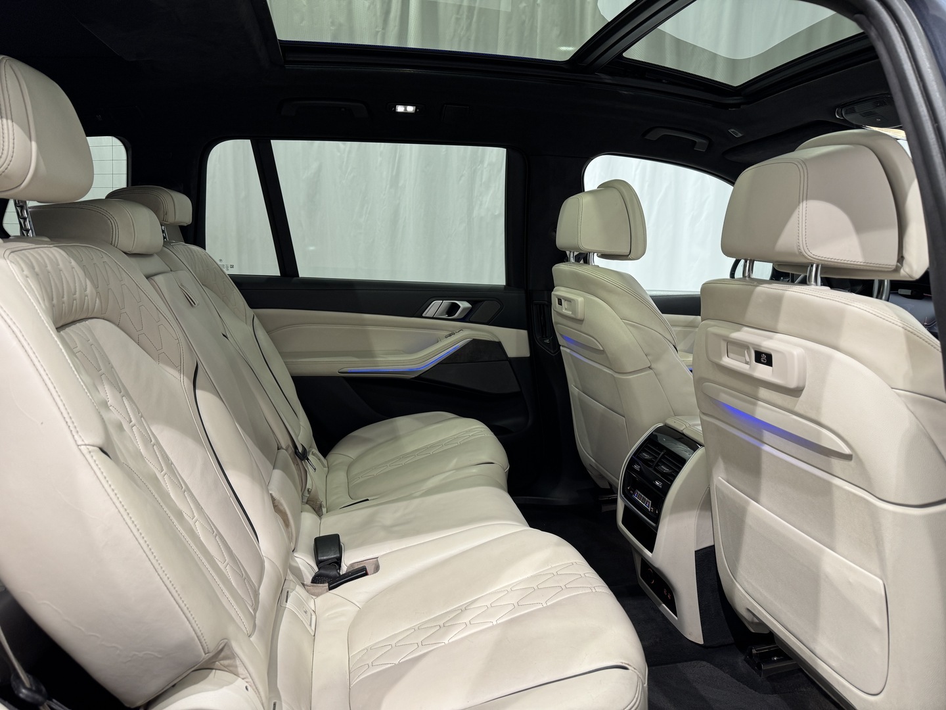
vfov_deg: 56.8
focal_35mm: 24
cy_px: 355
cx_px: 473
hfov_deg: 71.6
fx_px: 656
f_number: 1.78
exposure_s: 1/50
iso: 125
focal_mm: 6.76
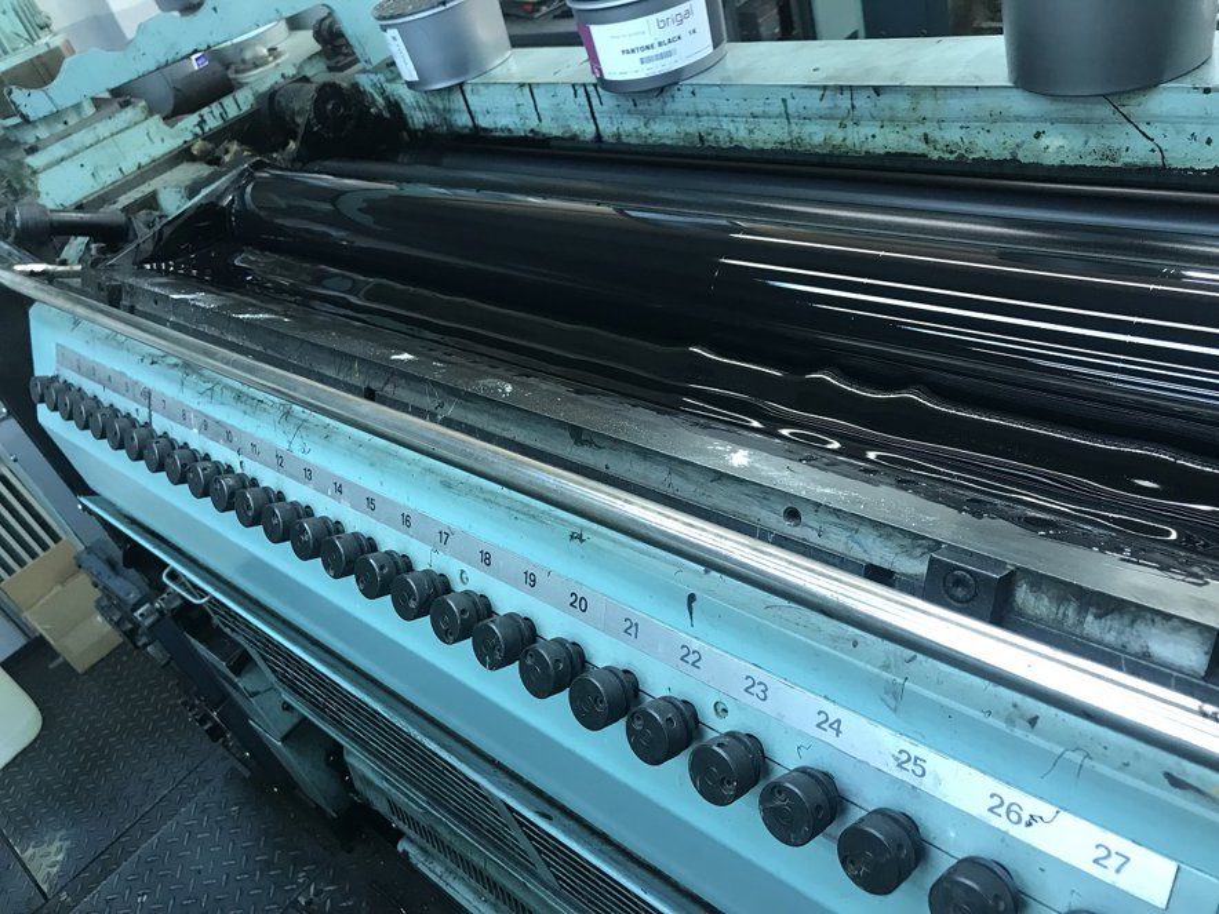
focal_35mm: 28
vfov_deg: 49.7
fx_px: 986
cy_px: 457
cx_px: 610
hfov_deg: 63.4
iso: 32
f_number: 1.8
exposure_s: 1/25
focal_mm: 3.99
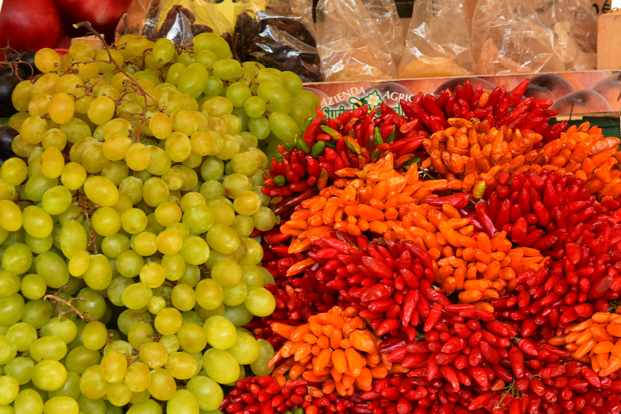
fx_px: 2071
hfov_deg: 17.1
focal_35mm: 120
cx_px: 310
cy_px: 207
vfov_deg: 11.4
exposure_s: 1/13
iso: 100
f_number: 16
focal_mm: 120
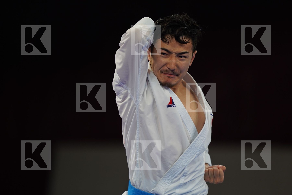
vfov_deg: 3.4
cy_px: 98
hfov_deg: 5.2
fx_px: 3244
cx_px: 146
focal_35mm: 400
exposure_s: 1/500
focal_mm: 400
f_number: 2.8
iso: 640
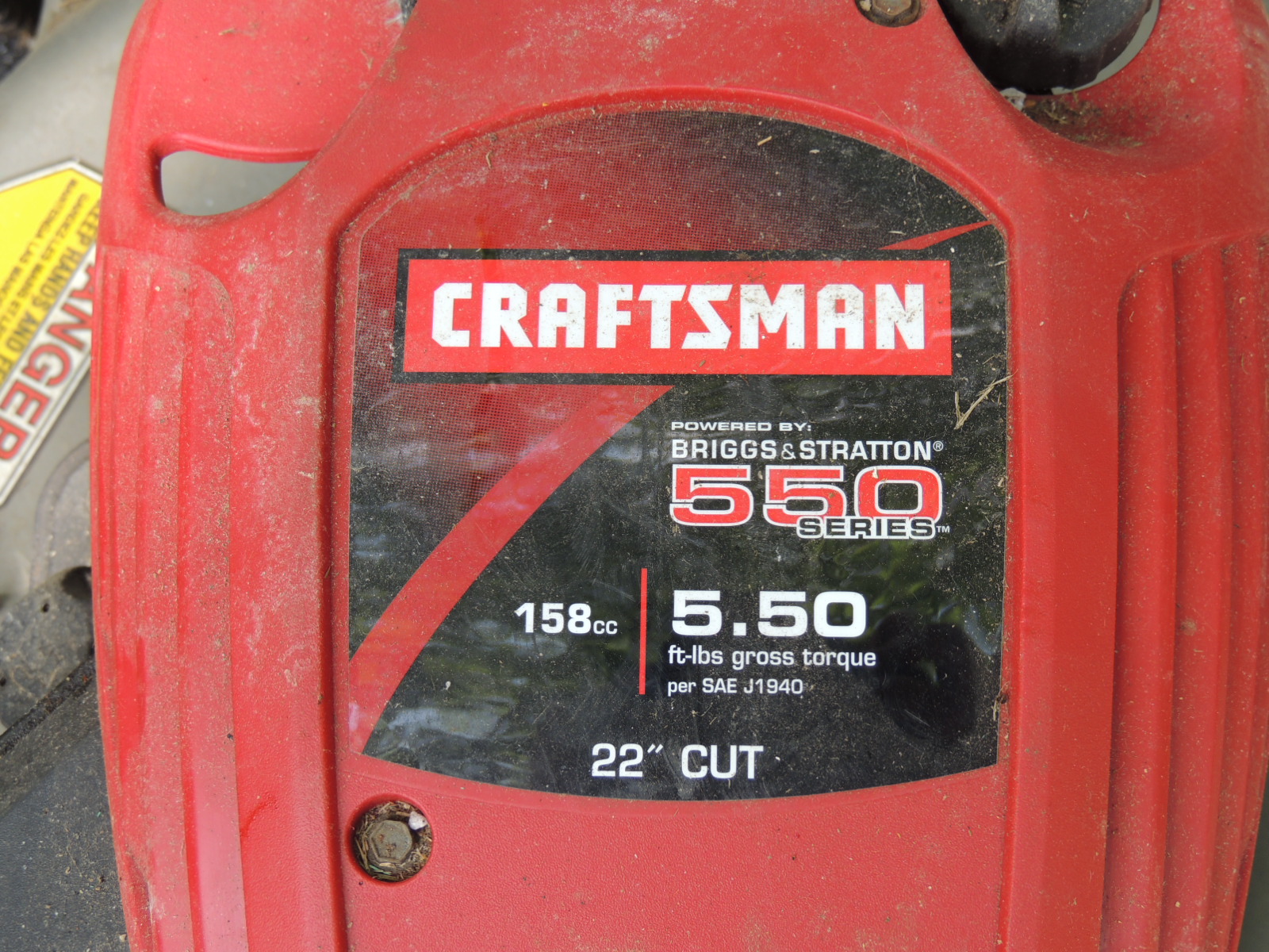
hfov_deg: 34.9
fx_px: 2016
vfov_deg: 26.6
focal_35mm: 55
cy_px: 476
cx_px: 634
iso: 100
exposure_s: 1/100
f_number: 3.7
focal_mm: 9.8
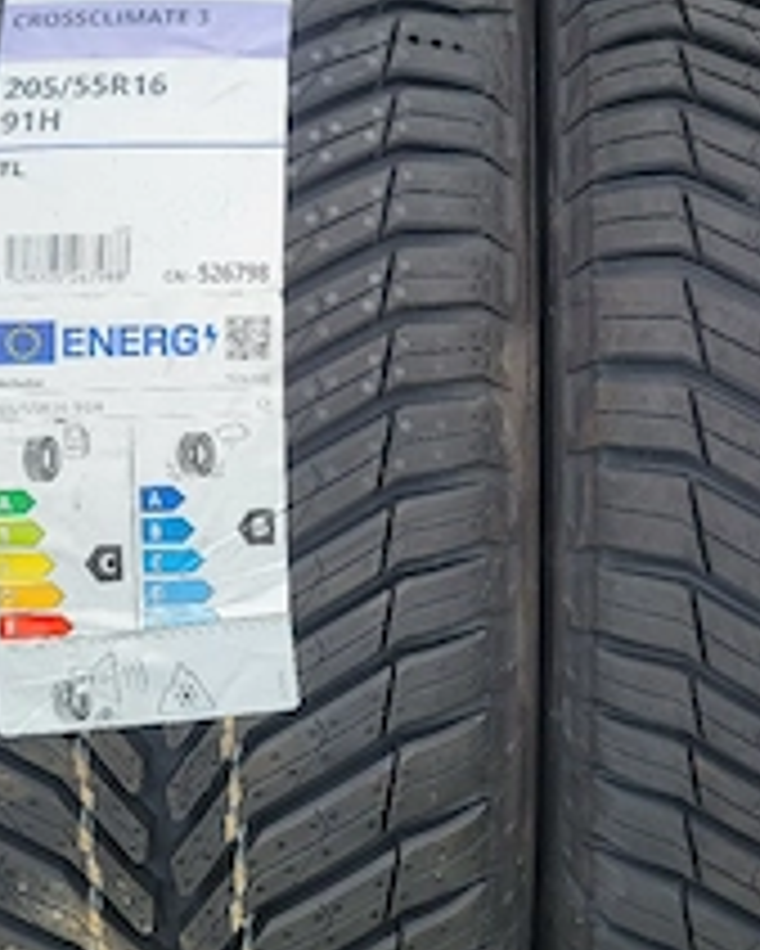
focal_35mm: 48
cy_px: 338
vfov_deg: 38.4
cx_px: 522
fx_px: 1349
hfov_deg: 31.2
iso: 40
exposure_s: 1/588
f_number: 1.8
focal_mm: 5.4
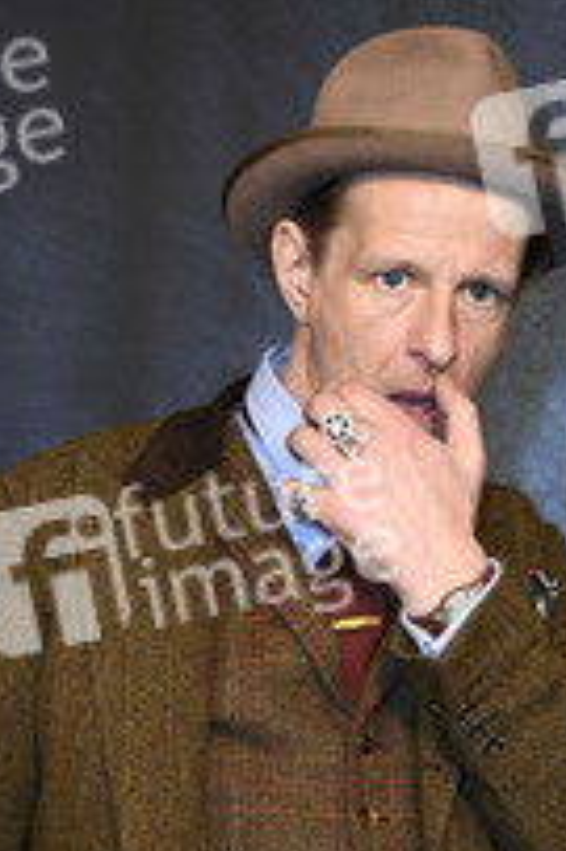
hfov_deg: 11.2
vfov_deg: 16.6
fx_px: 2882
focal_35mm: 122
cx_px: 306
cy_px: 767
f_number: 6.3
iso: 1600
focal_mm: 62
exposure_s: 1/250
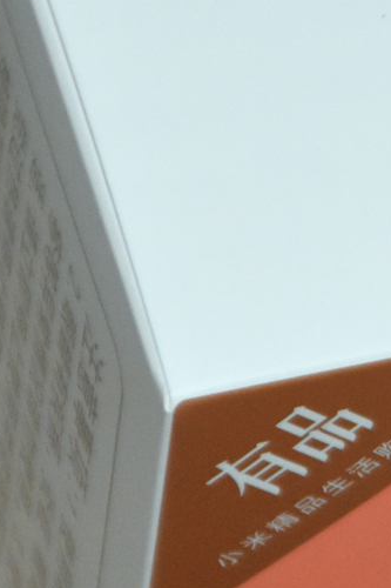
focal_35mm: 703
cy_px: 301
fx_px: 11460
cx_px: 659
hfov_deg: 2.0
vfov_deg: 2.9
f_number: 5.6
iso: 2500
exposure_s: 1/60
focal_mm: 122
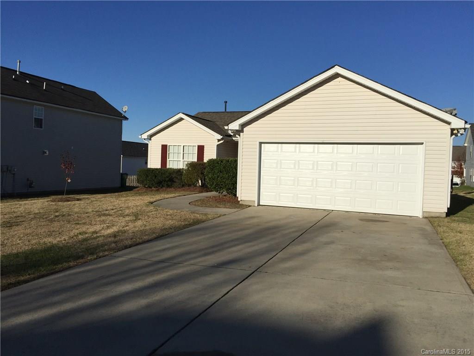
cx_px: 237
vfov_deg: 48.2
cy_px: 178
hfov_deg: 61.7
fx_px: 397
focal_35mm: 29
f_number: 2.2
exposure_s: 1/6623
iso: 32
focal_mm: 4.15
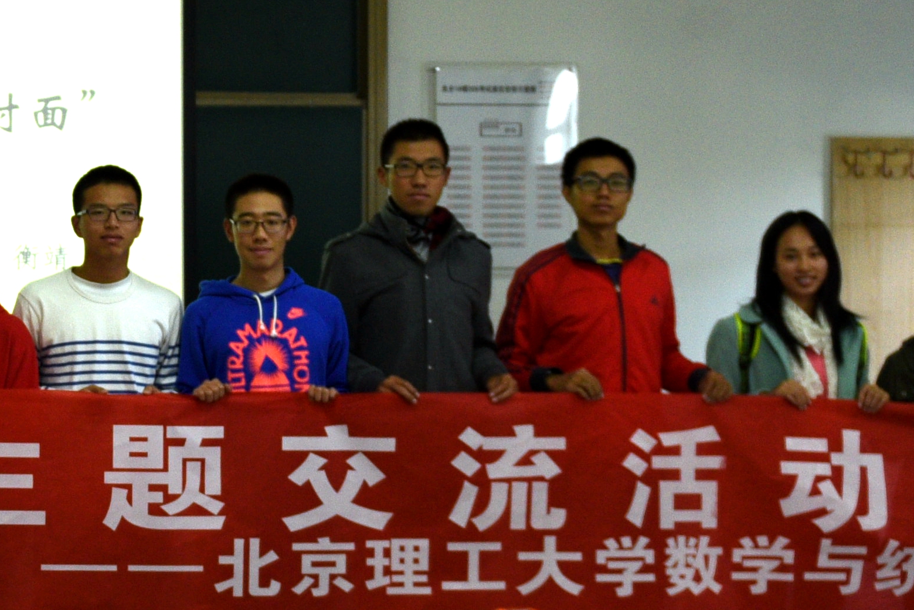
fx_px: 2158
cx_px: -236
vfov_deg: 16.1
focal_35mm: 85
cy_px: 349
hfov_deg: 21.8
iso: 560
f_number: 2.8
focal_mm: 26
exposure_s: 1/200
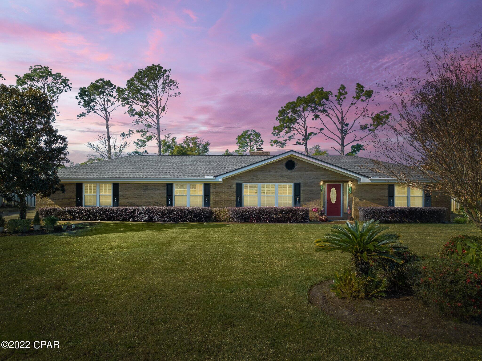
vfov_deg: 56.8
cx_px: 241
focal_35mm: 24
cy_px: 180
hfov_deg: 71.6
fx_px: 334
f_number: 4
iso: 100
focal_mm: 12.29
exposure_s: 1/200
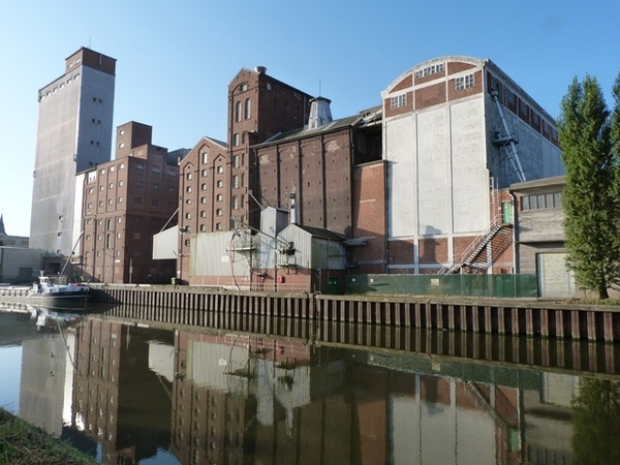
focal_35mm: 25
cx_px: 310
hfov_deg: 69.4
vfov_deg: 54.9
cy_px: 232
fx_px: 448
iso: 125
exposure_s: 1/200
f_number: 5.6
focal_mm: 4.5
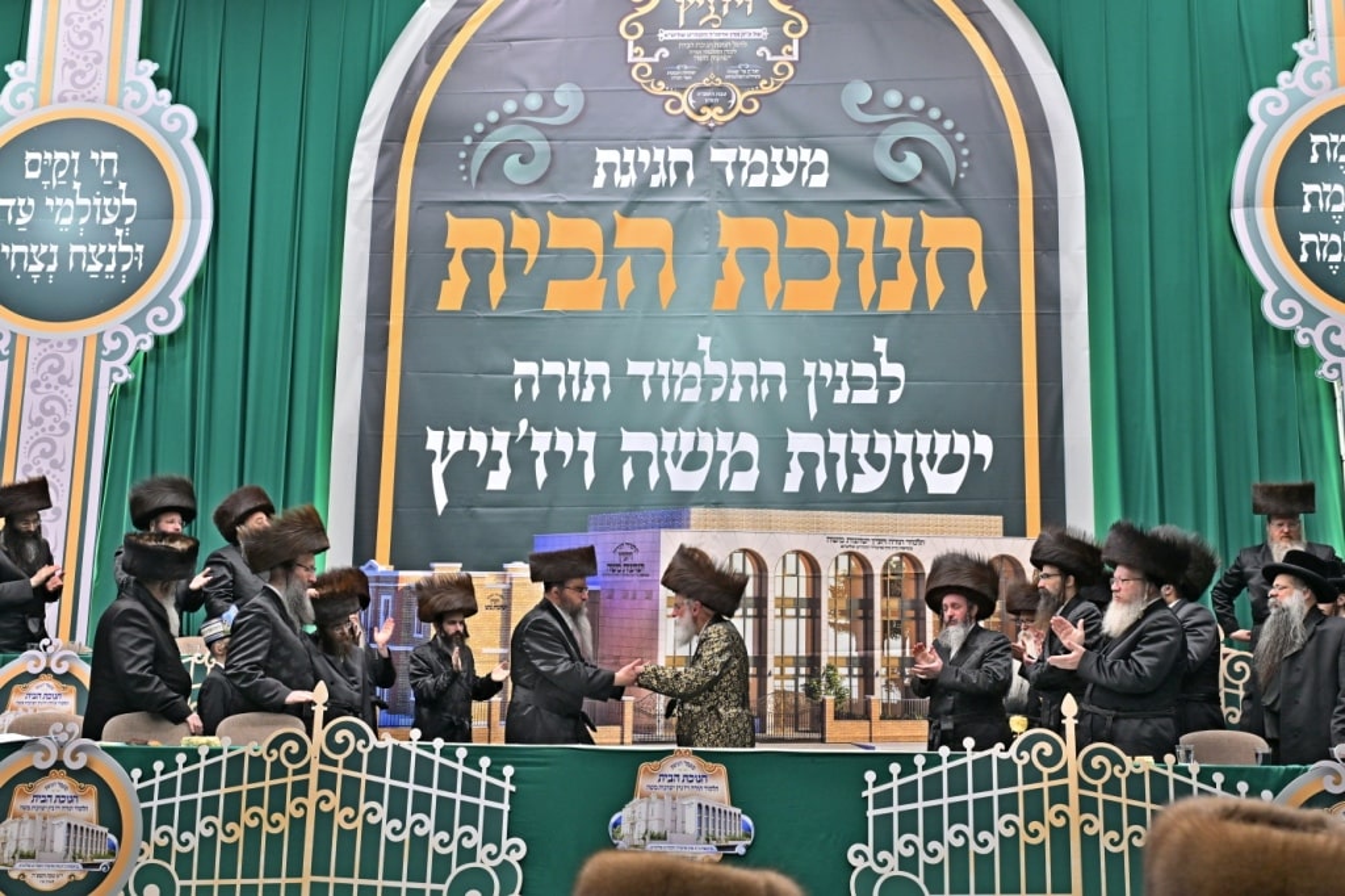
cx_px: 672
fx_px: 1494
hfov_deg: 48.5
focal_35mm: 40
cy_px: 448
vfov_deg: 33.4
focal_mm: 27
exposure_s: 1/400
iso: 500
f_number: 4
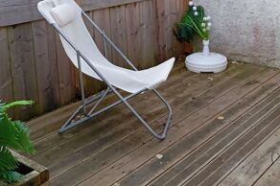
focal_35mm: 48
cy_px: 31
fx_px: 373
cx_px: 152
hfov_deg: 41.1
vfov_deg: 27.3
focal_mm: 4.25
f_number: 1.8
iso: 50
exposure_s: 1/217
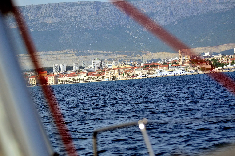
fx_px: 1221
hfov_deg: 11.0
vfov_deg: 7.3
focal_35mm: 188
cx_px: 118
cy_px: 78
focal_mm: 125
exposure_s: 1/8000
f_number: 4.8
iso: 1000
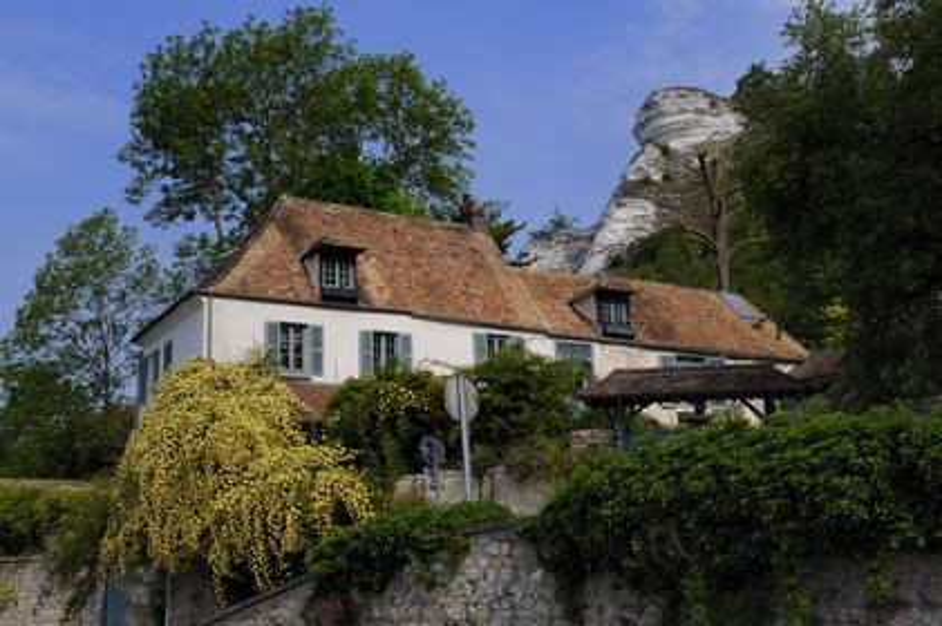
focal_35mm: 42
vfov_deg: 31.8
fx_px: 1098
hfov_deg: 46.4
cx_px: 471
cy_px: 313
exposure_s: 1/160
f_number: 18
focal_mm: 42
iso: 400
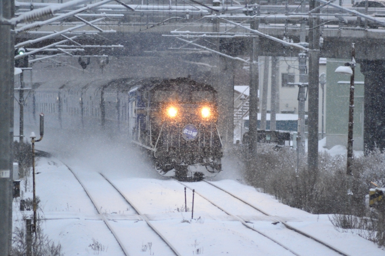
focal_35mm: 450
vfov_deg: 3.1
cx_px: 192
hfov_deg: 4.6
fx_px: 4811
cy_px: 128
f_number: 5.6
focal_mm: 300
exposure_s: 1/250
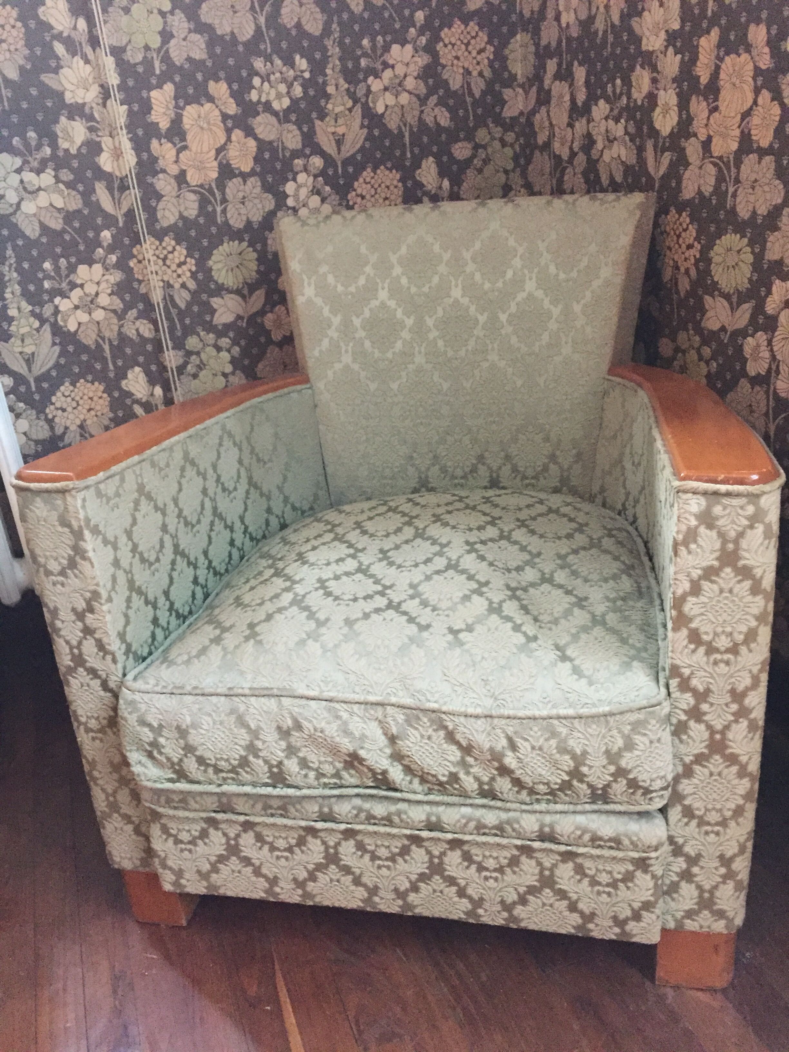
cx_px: 394
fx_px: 881
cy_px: 526
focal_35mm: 29
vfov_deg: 61.7
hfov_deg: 48.2
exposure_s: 1/17
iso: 400
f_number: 2.2
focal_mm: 4.15
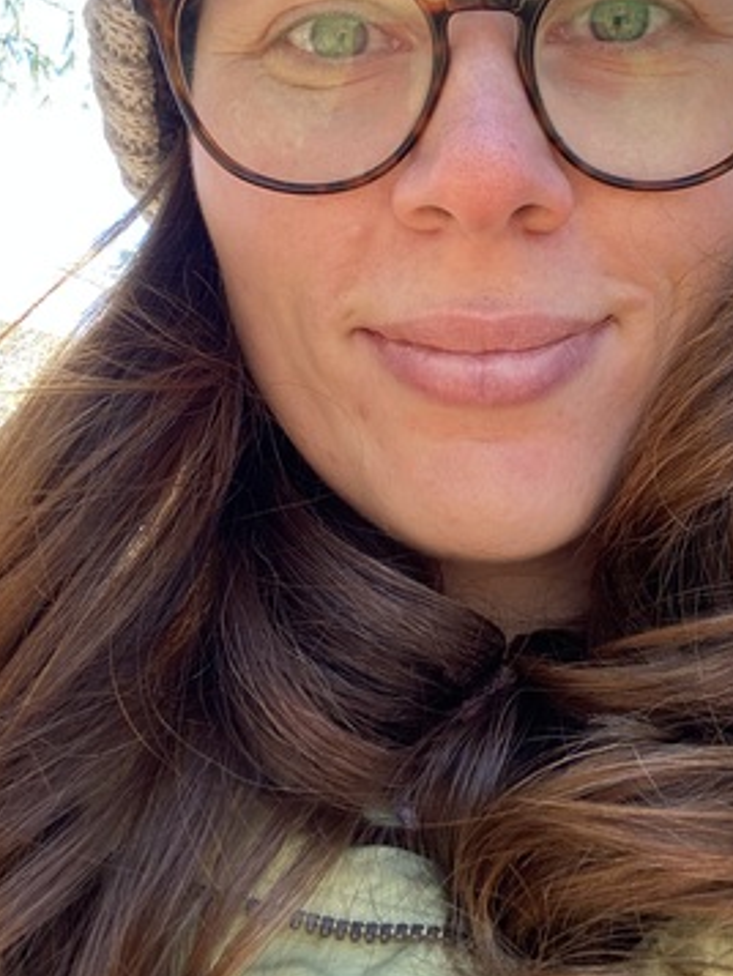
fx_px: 1185
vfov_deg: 44.6
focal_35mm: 42
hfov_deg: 34.0
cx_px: 491
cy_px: 410
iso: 50
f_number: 2.2
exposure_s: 1/122
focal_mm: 2.71
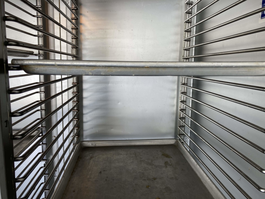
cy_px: 100
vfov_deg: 49.7
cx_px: 132
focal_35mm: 28
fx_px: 214
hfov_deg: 63.4
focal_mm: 3.99
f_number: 1.8
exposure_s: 1/120
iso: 50
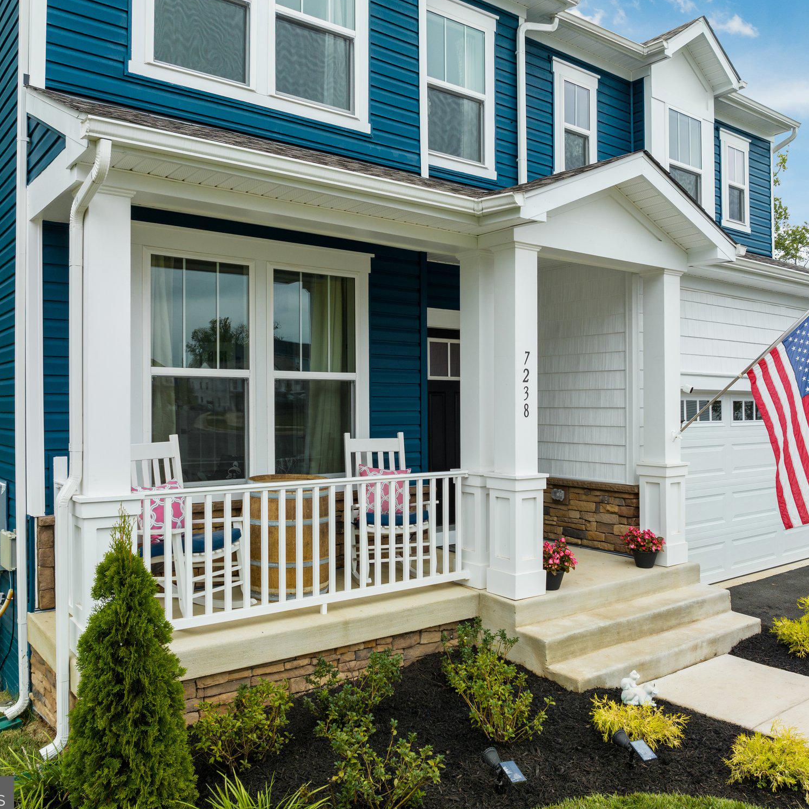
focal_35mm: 29
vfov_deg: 55.6
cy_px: 406
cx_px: 433
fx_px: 767
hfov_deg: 55.6
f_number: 4
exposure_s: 1/320
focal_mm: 12.29
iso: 100
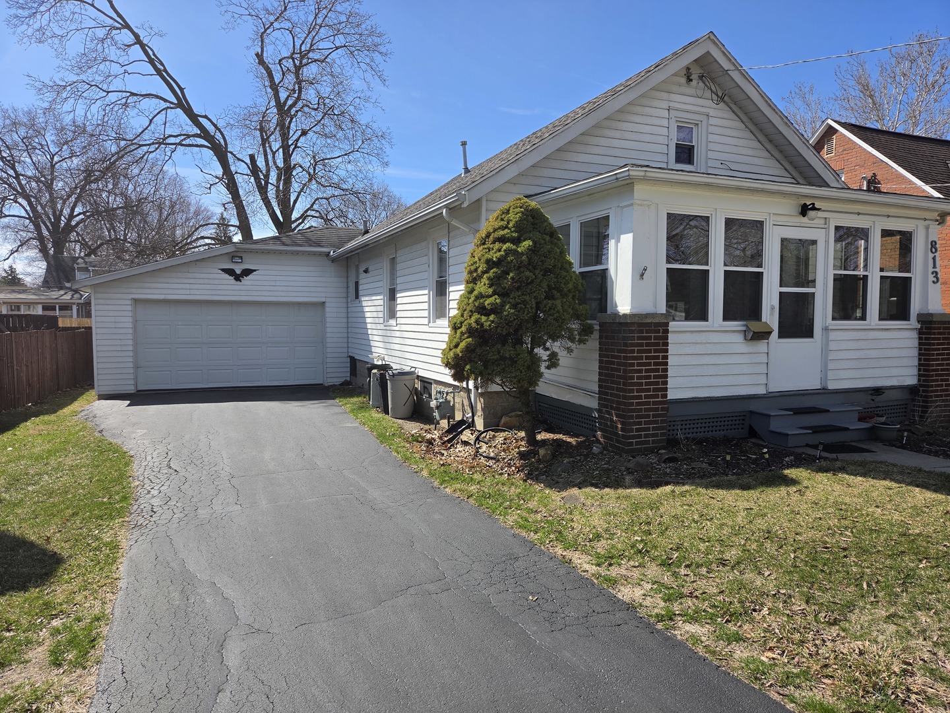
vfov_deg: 58.9
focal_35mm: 23
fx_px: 631
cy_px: 356
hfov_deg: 73.9
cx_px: 475
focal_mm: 5.4
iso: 80
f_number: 1.8
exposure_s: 1/3778
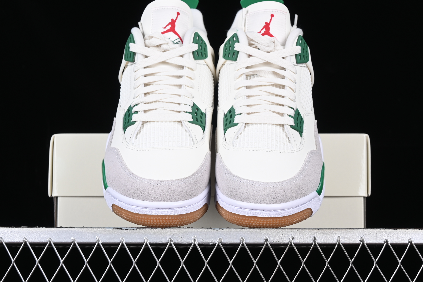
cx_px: 212
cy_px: 141
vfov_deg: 18.2
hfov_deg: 27.0
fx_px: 881
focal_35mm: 75
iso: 160
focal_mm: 50
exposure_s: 1/100
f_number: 8
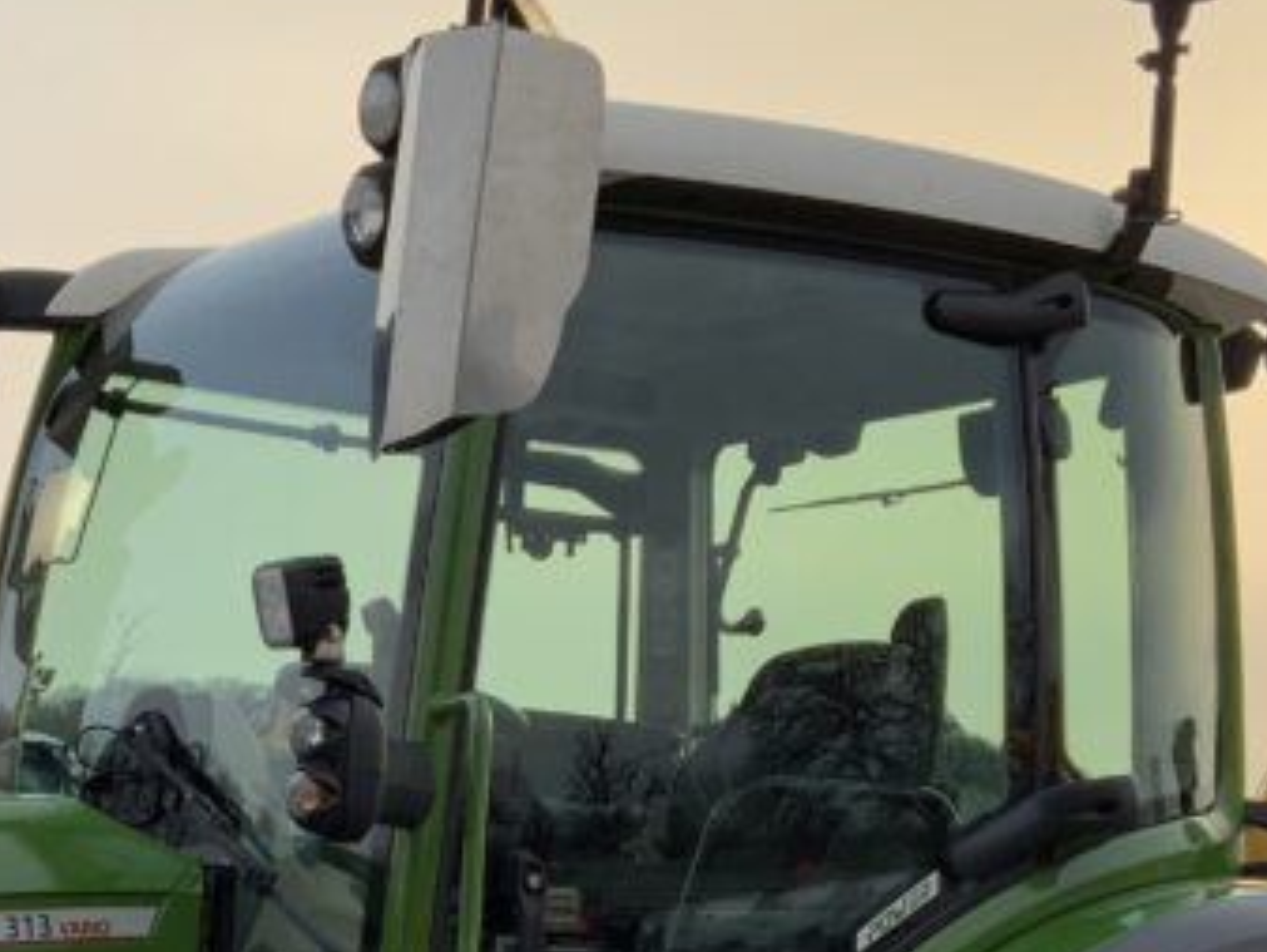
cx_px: 316
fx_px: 3222
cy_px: 1155
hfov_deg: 22.0
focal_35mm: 88
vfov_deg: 16.1
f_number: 1.8
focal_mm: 3
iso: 16
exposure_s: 1/257
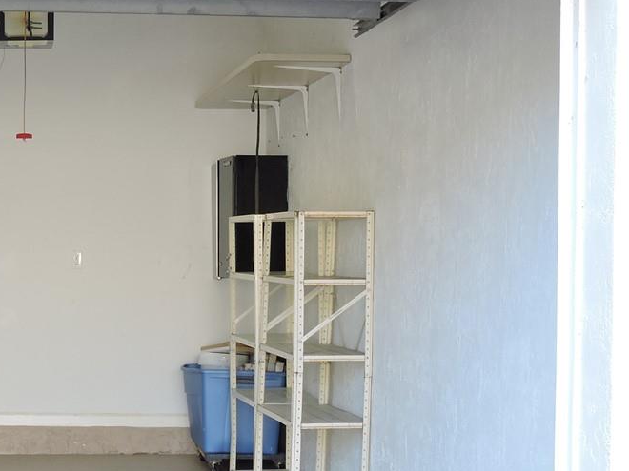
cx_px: 50
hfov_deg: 23.7
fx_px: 1454
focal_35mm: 80
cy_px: 276
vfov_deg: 18.4
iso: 100
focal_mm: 5.9
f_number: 3.6
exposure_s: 1/60
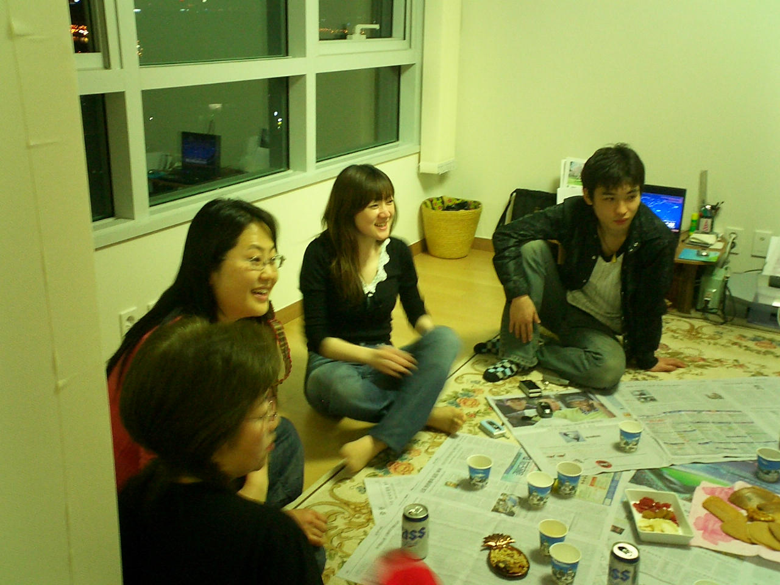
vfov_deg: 38.7
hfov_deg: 50.1
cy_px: 292
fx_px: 834
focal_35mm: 37
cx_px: 390
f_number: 3.5
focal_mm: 5.6
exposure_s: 1/8
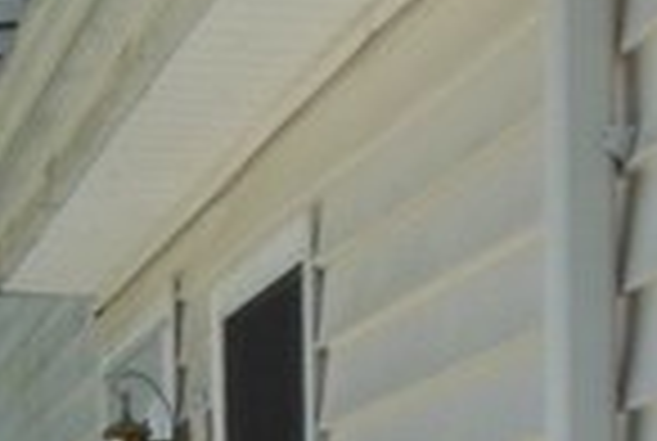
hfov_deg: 10.6
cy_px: 846
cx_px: -508
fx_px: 3328
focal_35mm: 182
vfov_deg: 7.3
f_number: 3.2
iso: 125
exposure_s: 1/800
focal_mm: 4.5
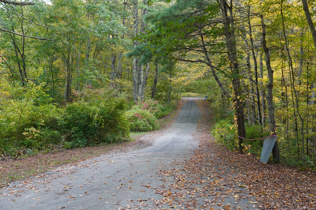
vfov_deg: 35.5
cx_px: 158
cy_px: 105
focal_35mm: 38
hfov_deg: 51.3
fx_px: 329
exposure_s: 1/160
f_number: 4
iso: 640
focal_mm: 25
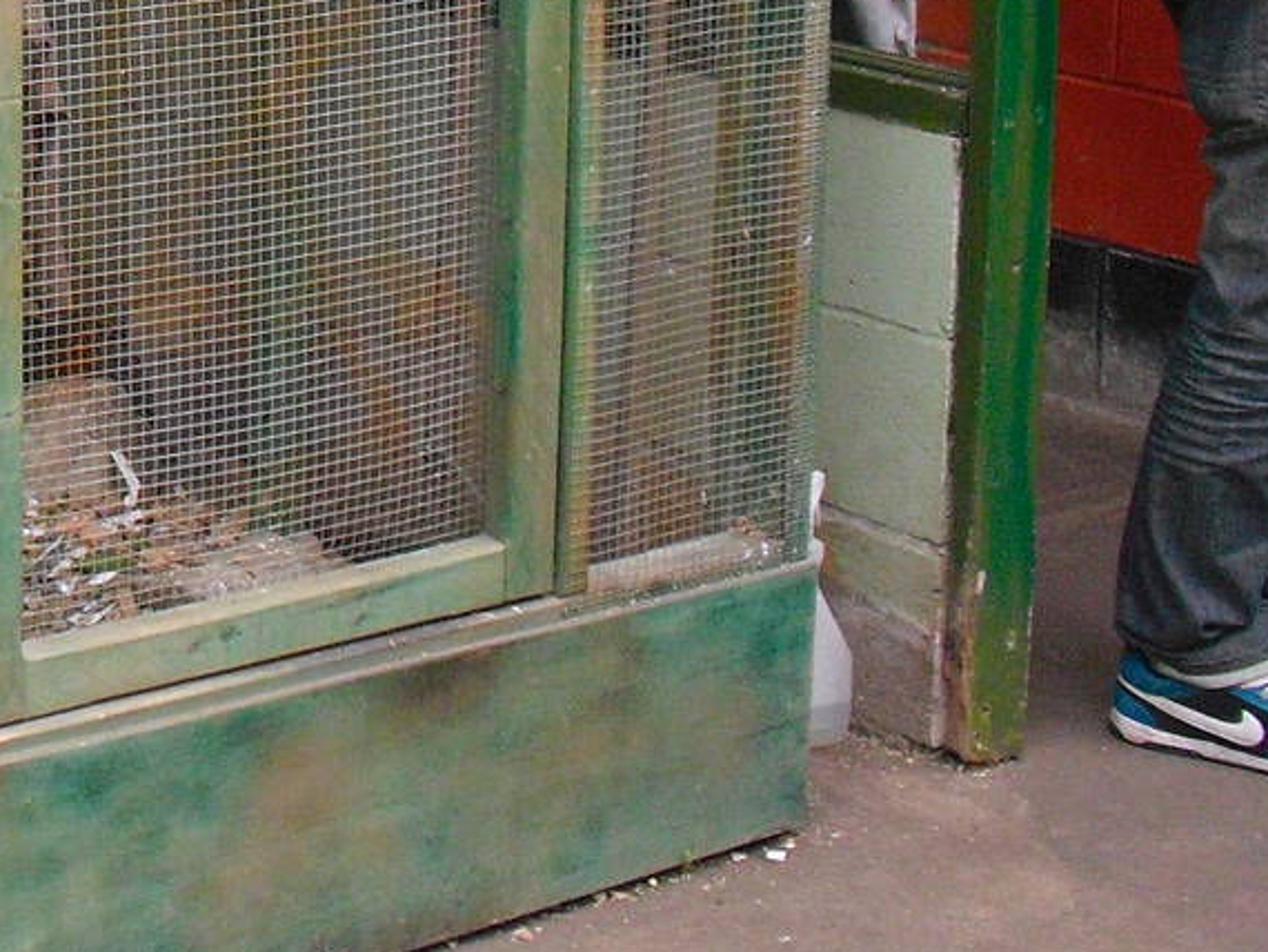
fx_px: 3701
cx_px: -467
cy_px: -247
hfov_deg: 17.9
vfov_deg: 14.1
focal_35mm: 101
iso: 400
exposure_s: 1/100
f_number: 3.1
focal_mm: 6.3
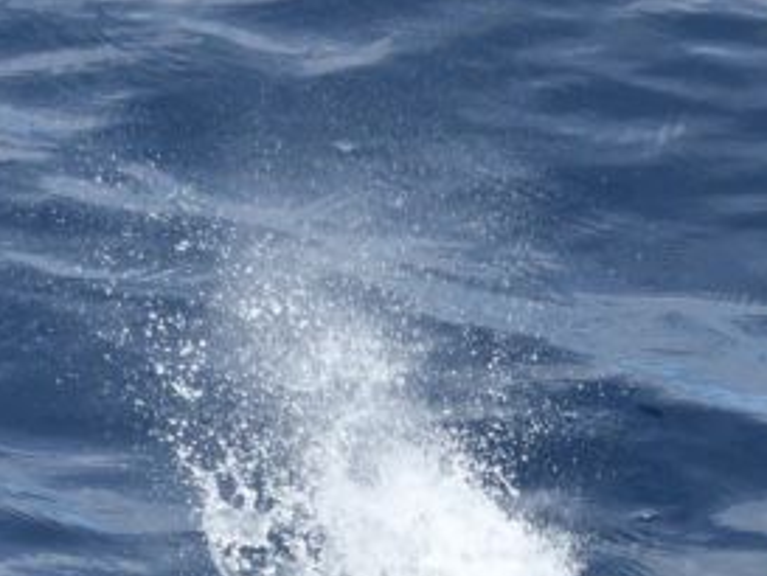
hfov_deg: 2.9
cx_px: 124
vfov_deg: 2.2
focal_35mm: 676
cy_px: 695
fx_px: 14985
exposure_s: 1/8000
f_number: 5.6
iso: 1600
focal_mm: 240
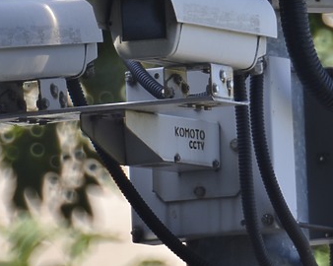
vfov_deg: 1.7
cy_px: 42
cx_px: 215
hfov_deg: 2.2
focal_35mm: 900
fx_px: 8865
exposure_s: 1/125
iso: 140
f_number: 5.6
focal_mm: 300
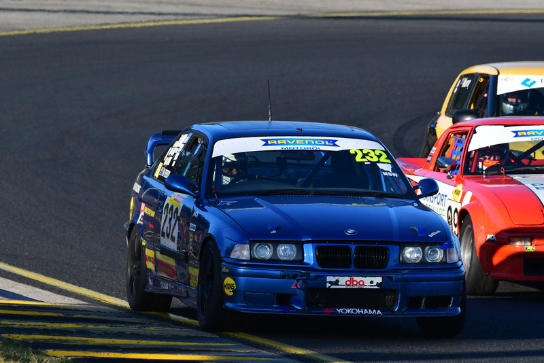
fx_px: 11337
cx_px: 272
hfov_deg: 2.7
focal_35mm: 750
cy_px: 182
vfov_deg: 1.8
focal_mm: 500
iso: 800
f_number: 11
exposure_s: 1/640
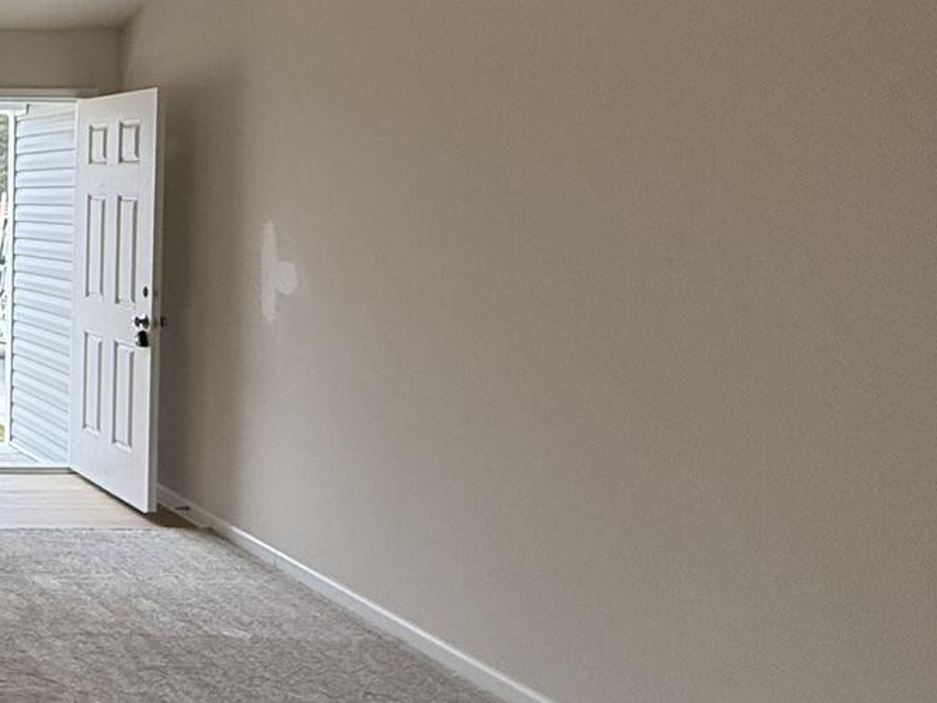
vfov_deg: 33.2
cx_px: -346
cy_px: 212
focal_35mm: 43
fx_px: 1164
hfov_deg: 31.2
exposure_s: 1/120
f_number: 2.2
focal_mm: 2.22
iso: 125
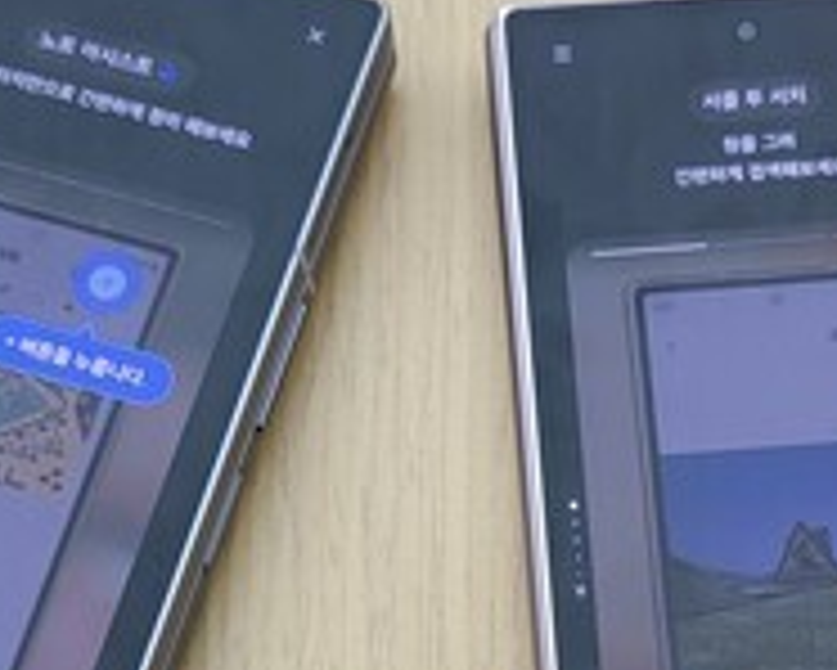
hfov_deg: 22.9
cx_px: 670
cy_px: 670
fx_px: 2032
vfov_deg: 18.3
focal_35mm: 82
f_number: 1.8
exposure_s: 1/173
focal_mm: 4.25
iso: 50
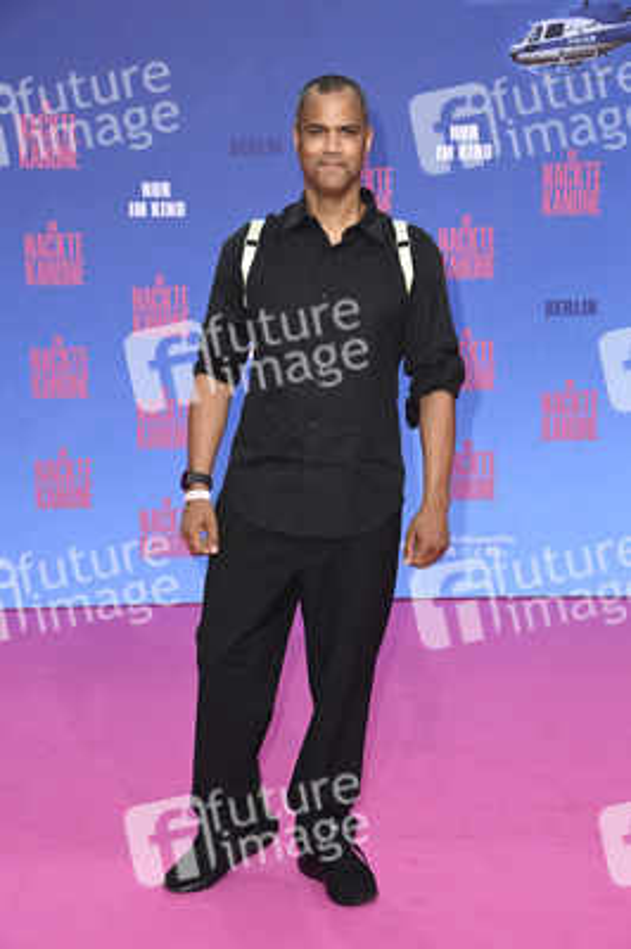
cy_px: 474
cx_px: 316
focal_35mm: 65
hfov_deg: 20.9
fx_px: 1712
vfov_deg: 31.0
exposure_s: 1/250
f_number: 6.3
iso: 250
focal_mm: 65
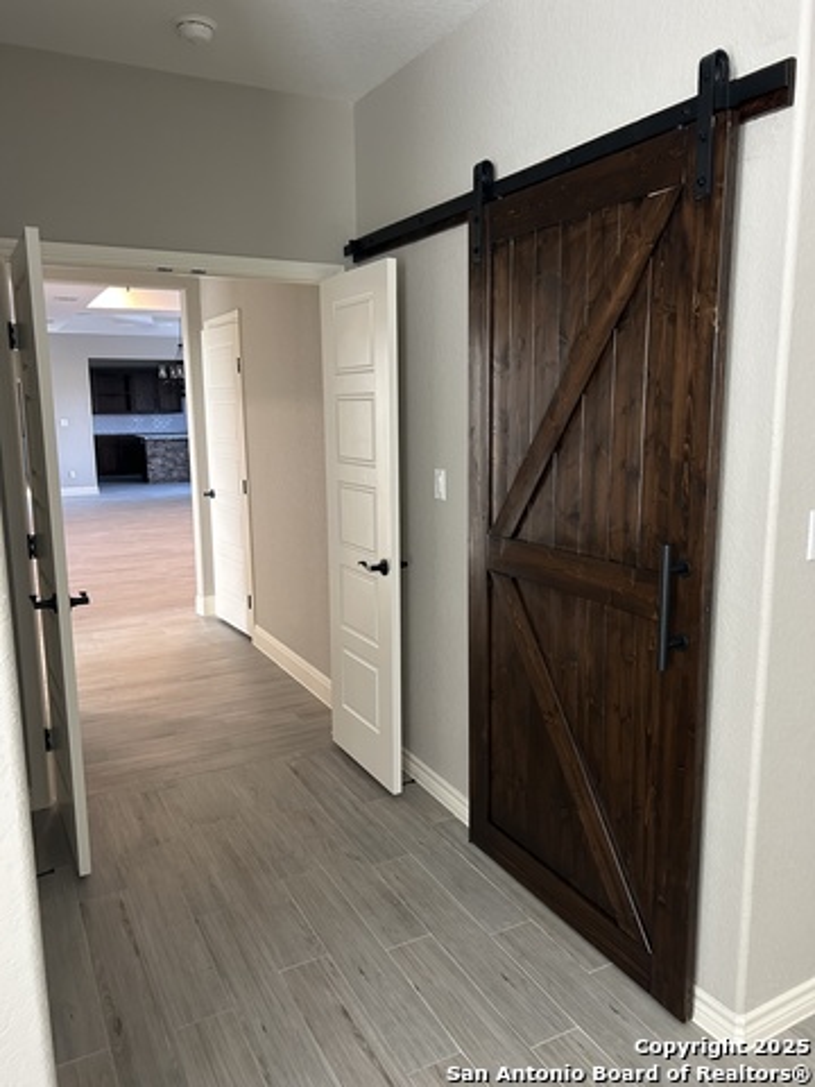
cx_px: 408
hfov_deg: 53.1
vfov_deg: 67.3
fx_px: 816
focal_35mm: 26
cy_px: 544
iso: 200
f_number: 1.5
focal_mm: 5.7
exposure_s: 1/60
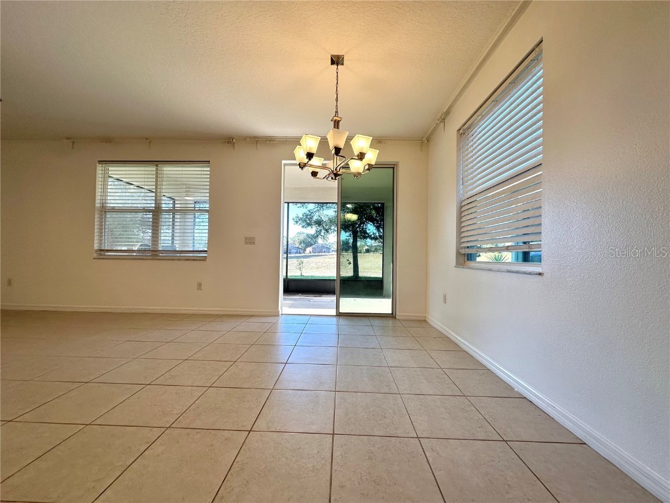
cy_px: 252
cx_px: 335
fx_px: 271
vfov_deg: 85.7
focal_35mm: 14
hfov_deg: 102.1
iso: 64
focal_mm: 2.22
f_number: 2.2
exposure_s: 1/120
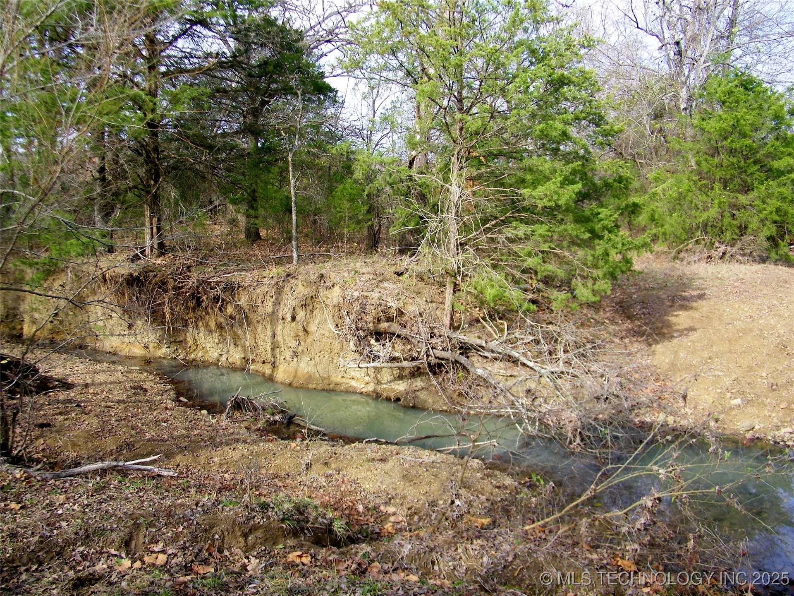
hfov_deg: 63.4
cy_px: 298
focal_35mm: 28
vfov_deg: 49.7
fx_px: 642
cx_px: 397
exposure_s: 1/250
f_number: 3.5
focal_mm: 5
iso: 80
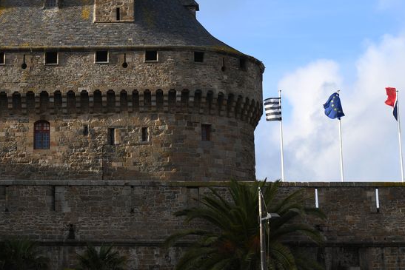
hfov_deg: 21.2
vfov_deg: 14.2
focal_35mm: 96
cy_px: 56
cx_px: 133
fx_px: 1080
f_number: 7.1
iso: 64
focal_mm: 50
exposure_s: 1/250
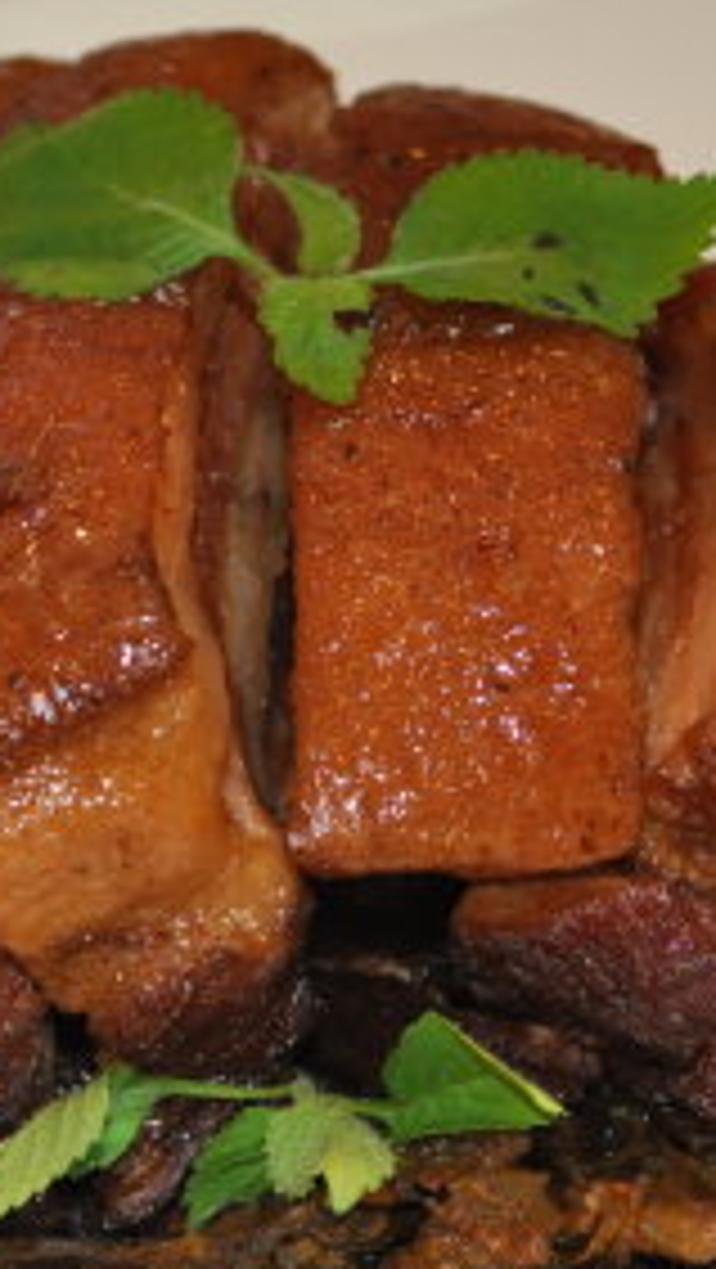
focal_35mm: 166
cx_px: 353
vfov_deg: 12.9
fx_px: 5601
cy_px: 817
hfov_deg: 7.3
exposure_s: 1/60
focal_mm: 45
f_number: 5.3
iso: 800
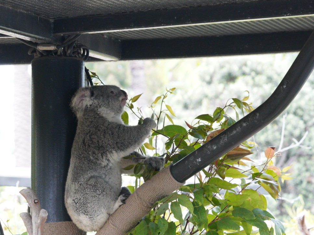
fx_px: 1977
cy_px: 123
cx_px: 112
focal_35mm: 218
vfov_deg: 6.8
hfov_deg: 9.1
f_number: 6.3
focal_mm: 90
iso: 1000
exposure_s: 1/60
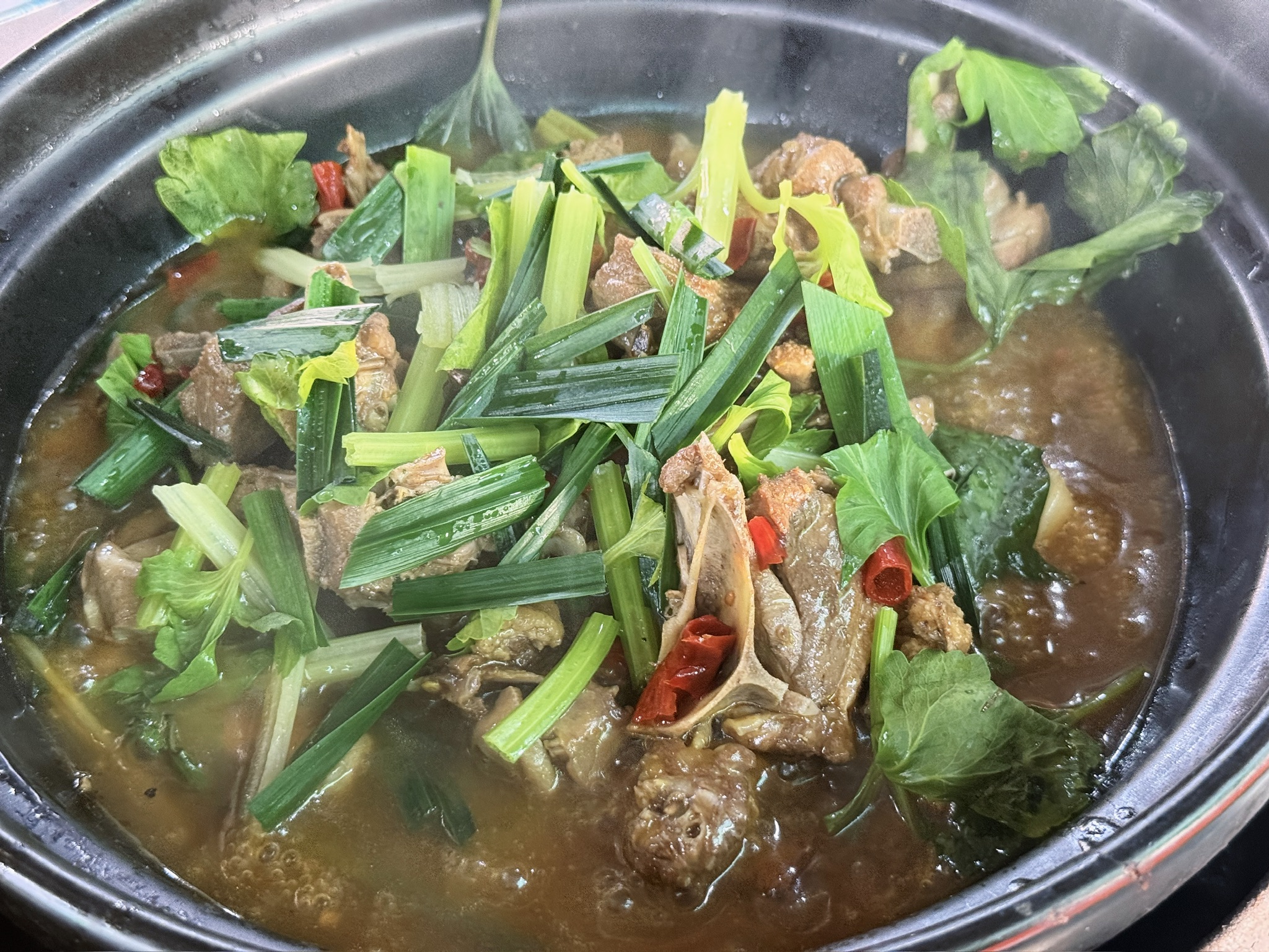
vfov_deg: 30.3
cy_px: 476
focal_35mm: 48
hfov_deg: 39.7
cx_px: 634
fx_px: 1760
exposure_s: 1/40
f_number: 1.78
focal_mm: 6.76
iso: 320
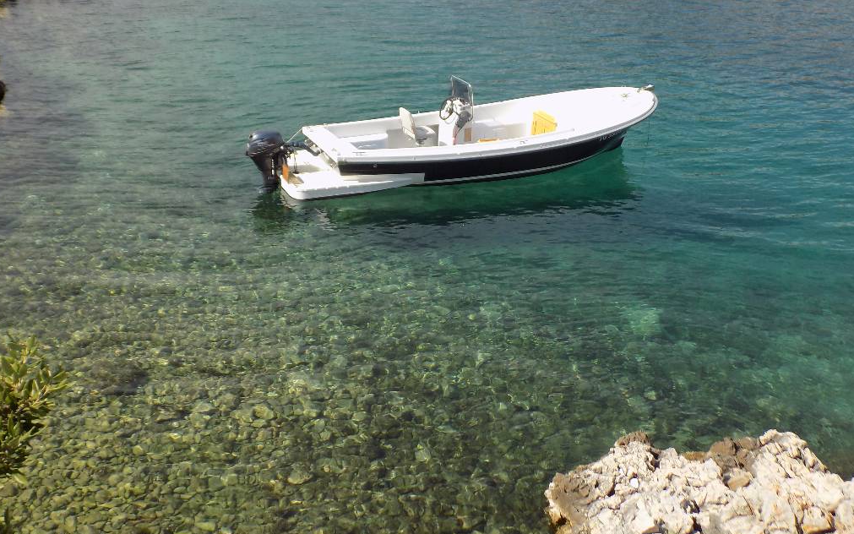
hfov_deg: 45.3
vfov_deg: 29.2
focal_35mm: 44
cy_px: 215
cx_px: 425
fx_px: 1024
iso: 80
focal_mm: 7.3
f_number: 3.6
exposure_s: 1/800
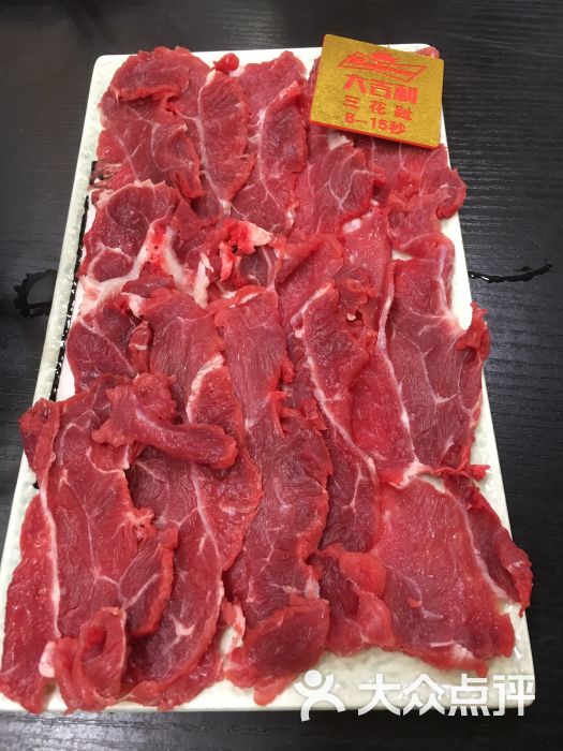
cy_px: 376
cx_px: 282
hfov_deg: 48.2
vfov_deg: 61.7
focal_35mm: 29
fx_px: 629
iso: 50
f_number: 2.2
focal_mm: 4.15
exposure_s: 1/17
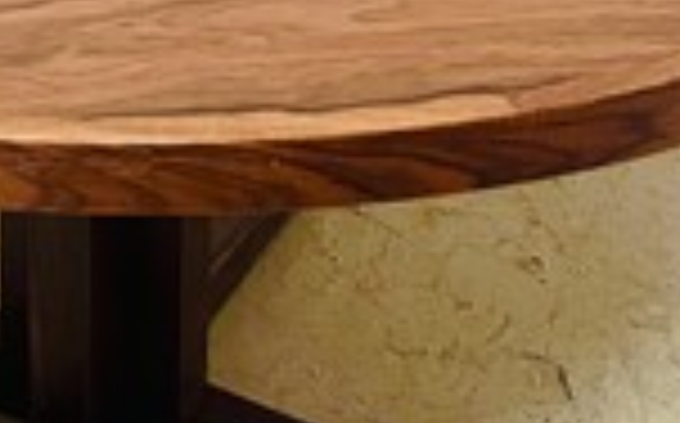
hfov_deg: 17.4
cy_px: -108
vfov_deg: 10.9
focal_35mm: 117
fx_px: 2166
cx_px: -18
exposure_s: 1/43
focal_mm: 5.7
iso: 500
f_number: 1.5
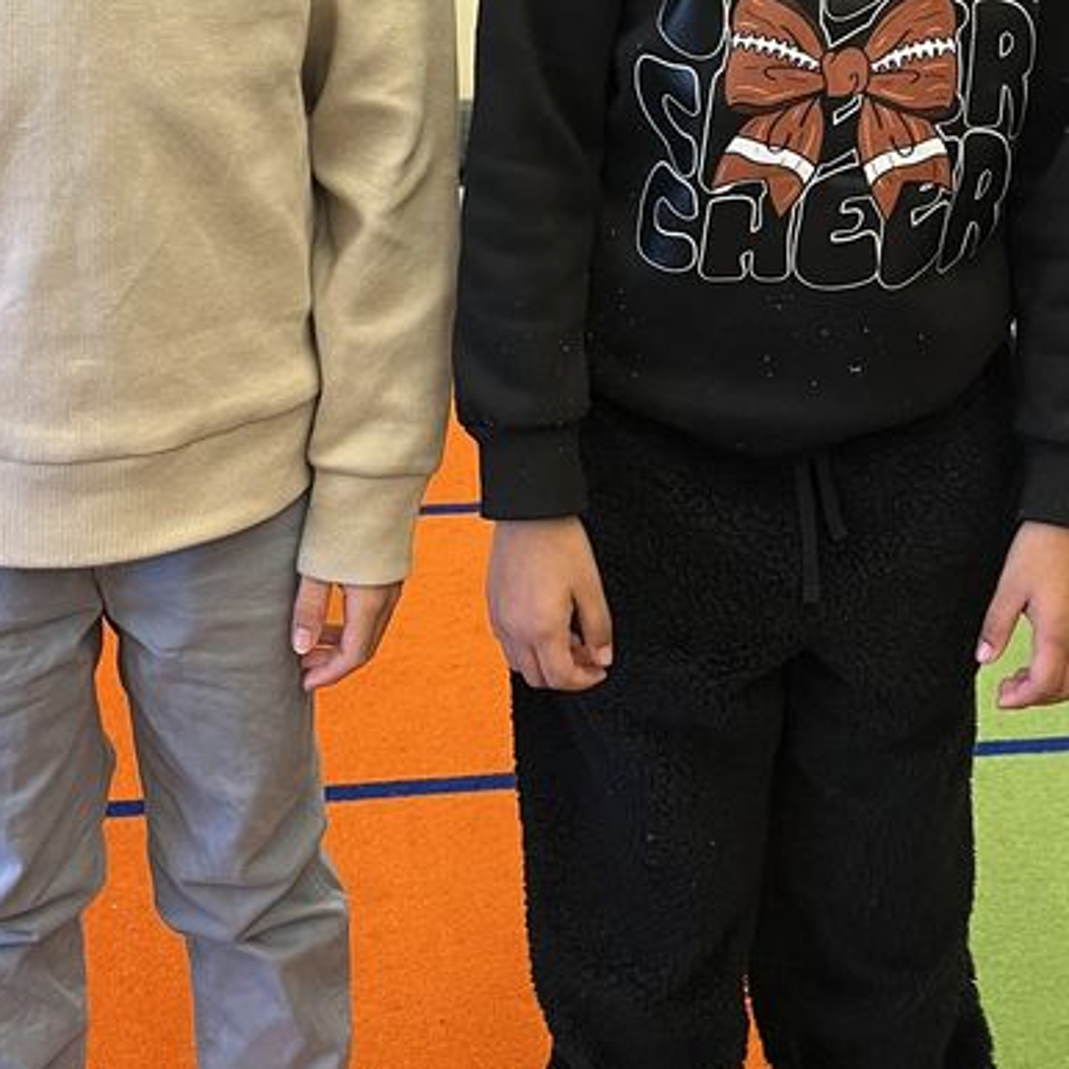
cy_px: -22
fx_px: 2131
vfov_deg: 26.5
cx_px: 471
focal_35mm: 61
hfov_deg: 28.1
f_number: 1.6
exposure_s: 1/60
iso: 160
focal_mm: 5.1
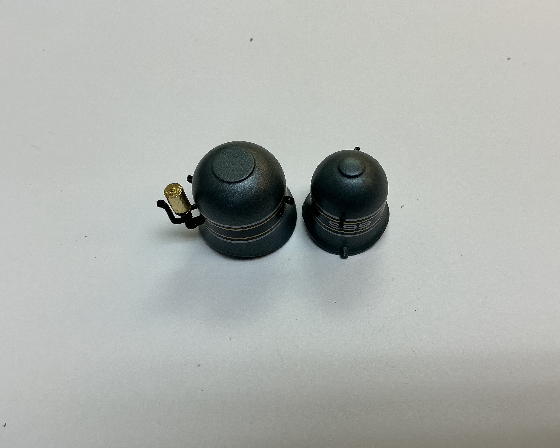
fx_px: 514
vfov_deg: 47.1
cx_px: 302
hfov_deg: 57.1
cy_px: 224
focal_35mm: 31
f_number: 1.8
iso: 20
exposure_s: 1/100
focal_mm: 3
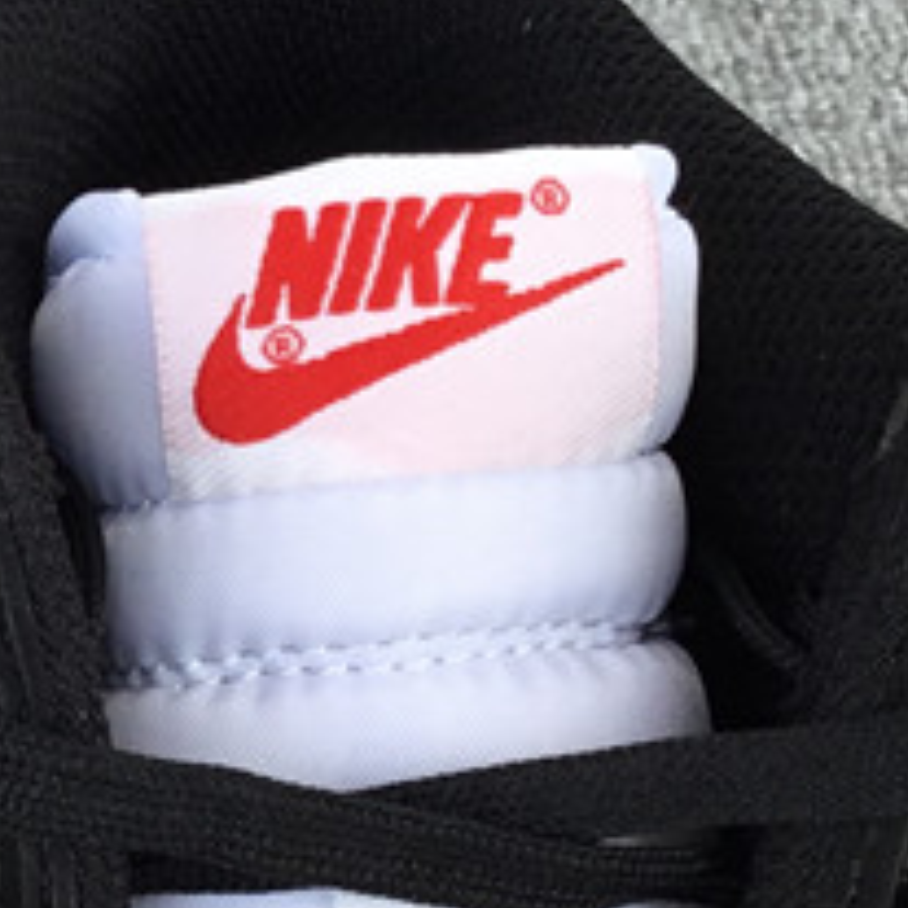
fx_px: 3532
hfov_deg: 13.8
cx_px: -447
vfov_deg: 14.6
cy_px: 612
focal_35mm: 119
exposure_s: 1/152
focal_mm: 3.3
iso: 25
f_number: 2.4
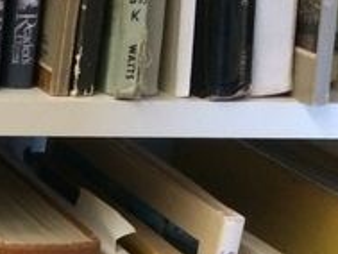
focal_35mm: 143
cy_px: 371
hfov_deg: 12.3
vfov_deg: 10.1
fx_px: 1397
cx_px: -317
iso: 250
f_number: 2.2
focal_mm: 4.12
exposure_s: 1/30
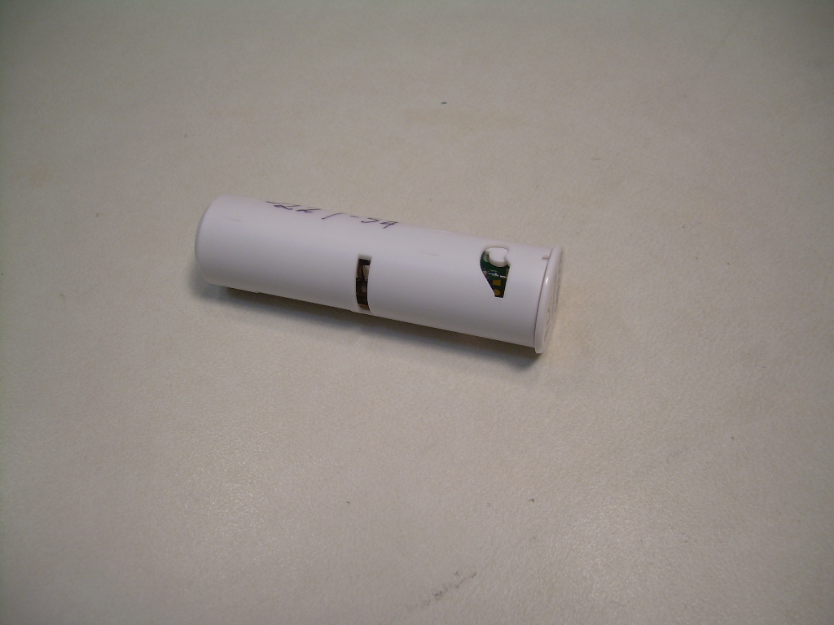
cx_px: 417
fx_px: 916
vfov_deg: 37.7
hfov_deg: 49.0
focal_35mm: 38
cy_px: 312
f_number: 2.8
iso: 50
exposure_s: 1/77.8
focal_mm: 6.3
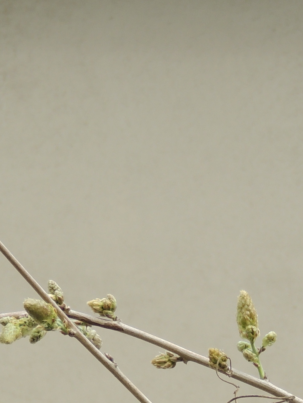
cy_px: 584
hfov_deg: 3.0
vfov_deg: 4.0
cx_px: 78
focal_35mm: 491
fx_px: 5730
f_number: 4.4
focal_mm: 27.6
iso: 100
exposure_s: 1/250
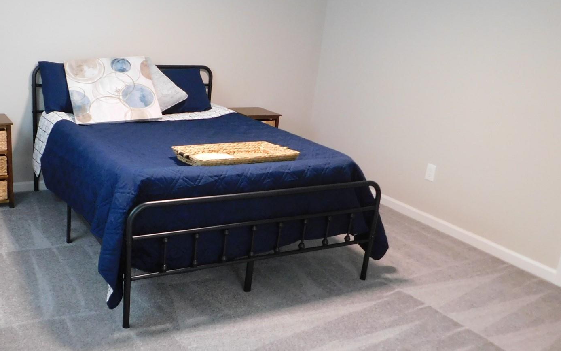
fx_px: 550
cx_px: 185
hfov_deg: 52.9
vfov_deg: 35.3
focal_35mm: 36
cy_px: 190
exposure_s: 1/10
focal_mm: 4
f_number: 3
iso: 400
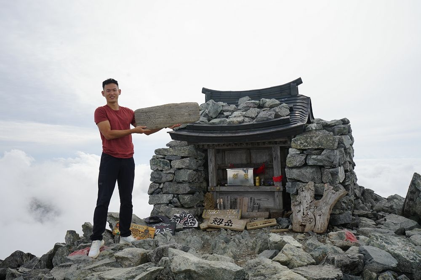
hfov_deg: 54.5
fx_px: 409
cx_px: 210
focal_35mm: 35
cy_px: 140
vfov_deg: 37.8
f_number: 9.5
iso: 100
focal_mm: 35
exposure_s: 1/250
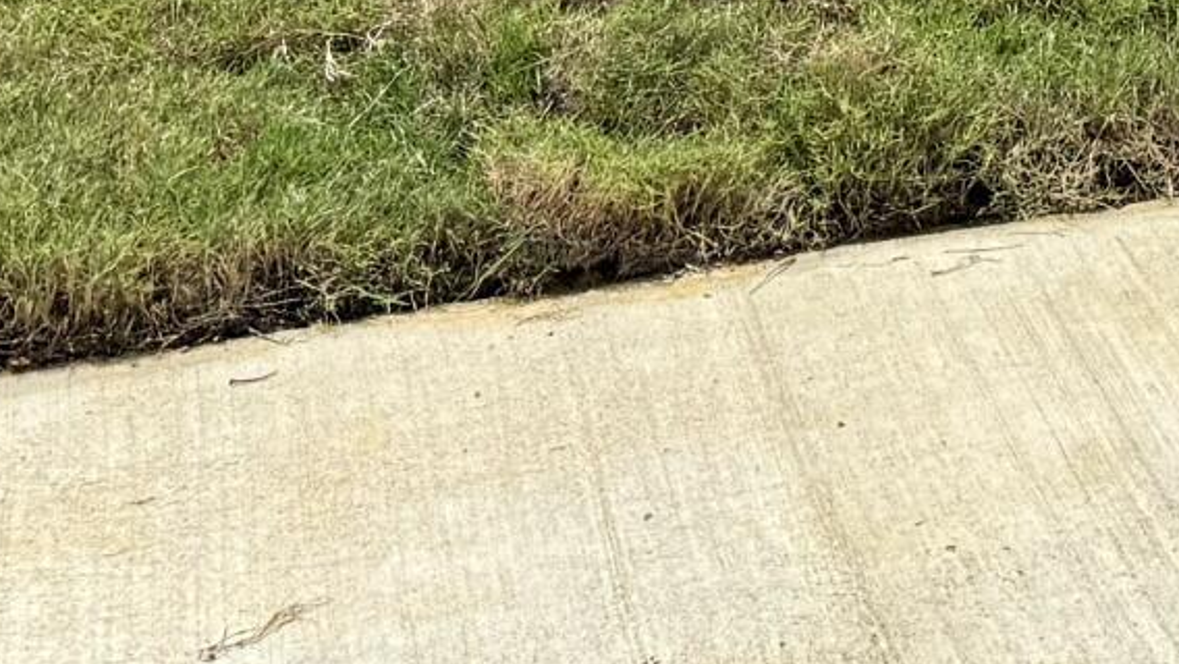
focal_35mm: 138
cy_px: -1610
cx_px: 1820
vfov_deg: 7.3
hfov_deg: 14.4
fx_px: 4316
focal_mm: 6.76
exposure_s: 1/4673
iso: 80
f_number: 1.78
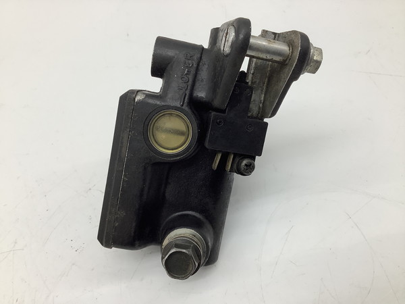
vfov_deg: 45.4
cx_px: 202
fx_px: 363
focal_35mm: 31
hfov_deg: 58.4
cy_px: 152
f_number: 2.4
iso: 50
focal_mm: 3.3
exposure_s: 1/120
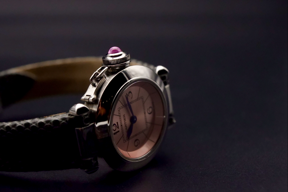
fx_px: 424
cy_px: 96
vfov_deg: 25.5
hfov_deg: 37.5
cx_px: 144
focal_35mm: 53
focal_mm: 35.8
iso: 6400
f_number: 7.1
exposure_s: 1/4000
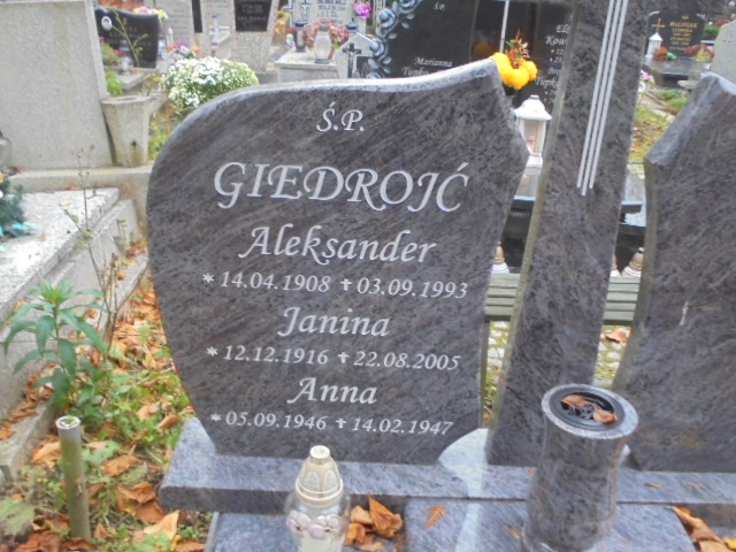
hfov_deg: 54.0
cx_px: 368
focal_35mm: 34
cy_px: 276
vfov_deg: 41.8
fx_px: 723
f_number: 4
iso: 400
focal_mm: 6.1
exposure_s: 1/30
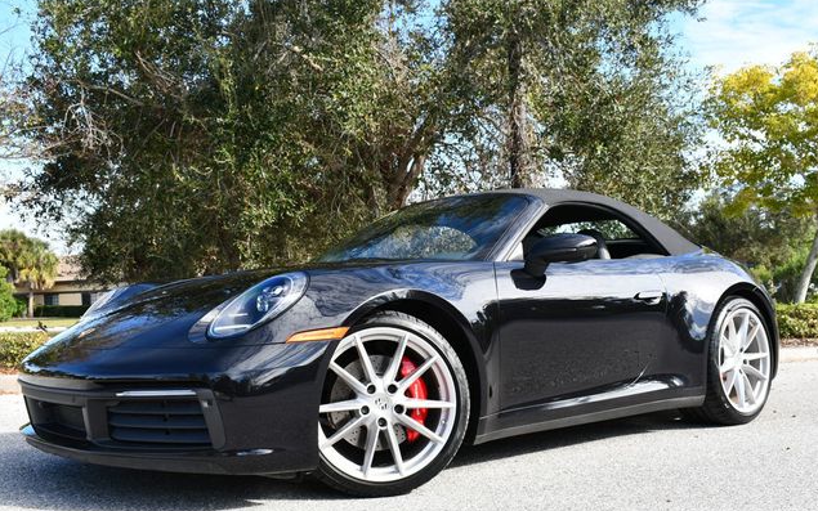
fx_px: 825
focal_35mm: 37
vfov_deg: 34.4
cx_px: 410
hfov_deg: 52.7
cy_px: 266
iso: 200
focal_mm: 18
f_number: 6.3
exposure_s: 1/250
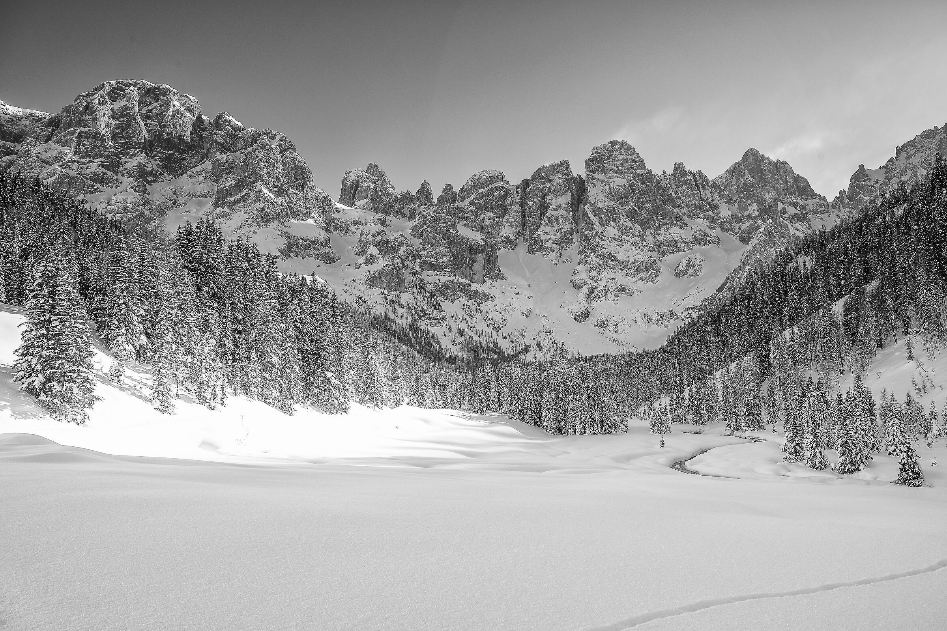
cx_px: 474
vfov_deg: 47.9
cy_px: 316
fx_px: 710
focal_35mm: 27
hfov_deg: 67.4
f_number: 6.4
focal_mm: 18
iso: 160
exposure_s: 1/480
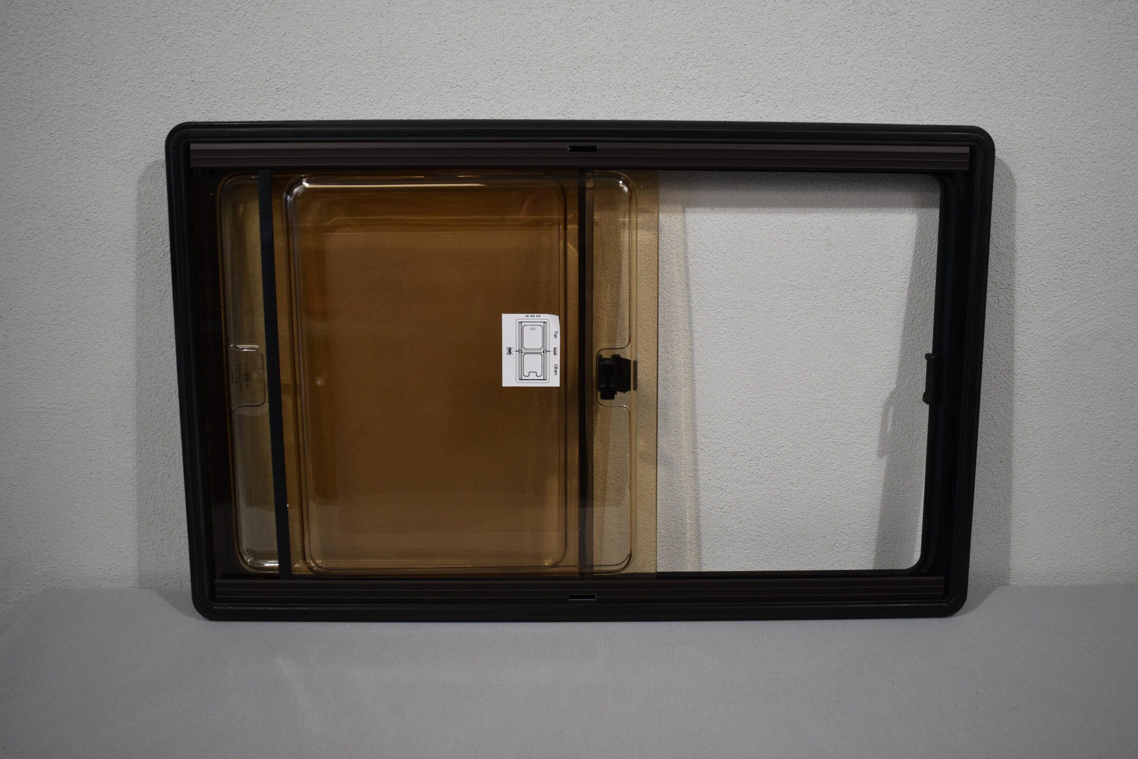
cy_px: 387
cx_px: 596
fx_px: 1201
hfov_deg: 50.7
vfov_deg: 35.1
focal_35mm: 38
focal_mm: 24
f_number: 3.8
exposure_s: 1/250
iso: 400
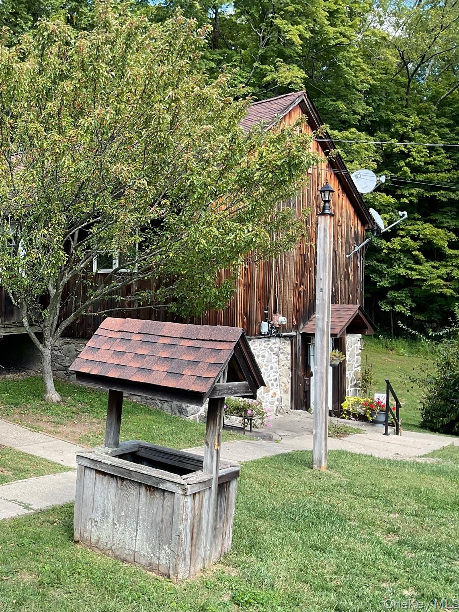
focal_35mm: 39
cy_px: 305
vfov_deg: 47.9
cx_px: 54
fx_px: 690
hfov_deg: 34.9
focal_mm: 3
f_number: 1.8
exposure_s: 1/173
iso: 16
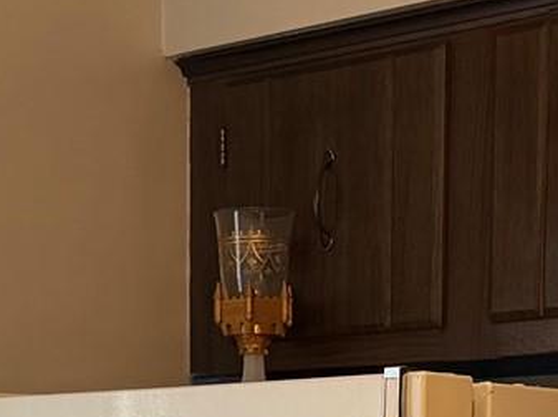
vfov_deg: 9.7
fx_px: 2351
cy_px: 733
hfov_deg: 13.5
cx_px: 245
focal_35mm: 146
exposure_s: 1/120
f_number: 1.78
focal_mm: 6.76
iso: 200
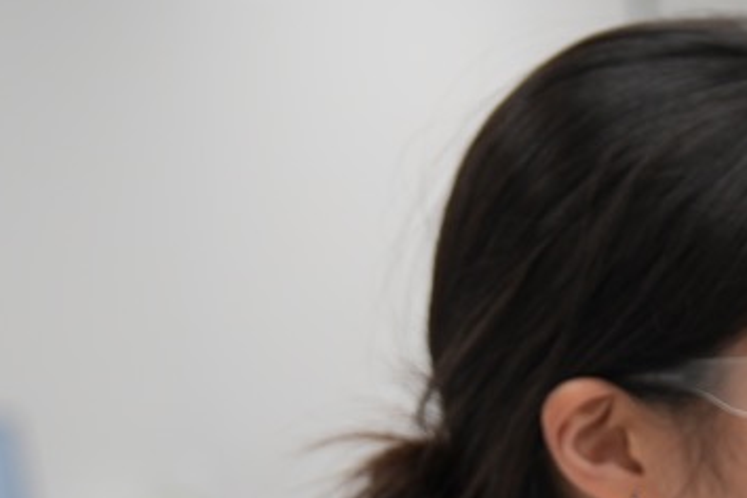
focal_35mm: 255
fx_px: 5291
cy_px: 888
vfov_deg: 5.3
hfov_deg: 7.8
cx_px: 1439
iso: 125
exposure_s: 1/50
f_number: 2.8
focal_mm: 47
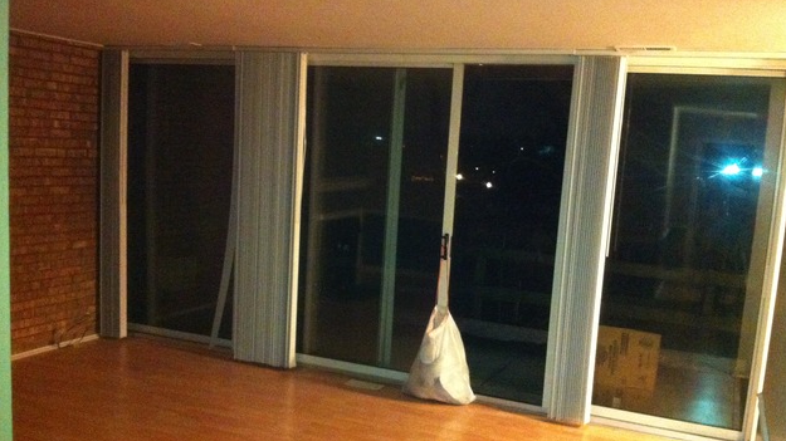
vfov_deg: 30.3
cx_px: 400
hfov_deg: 51.6
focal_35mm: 39
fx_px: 813
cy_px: 255
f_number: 2.8
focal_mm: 3.85
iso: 1000
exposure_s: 1/15
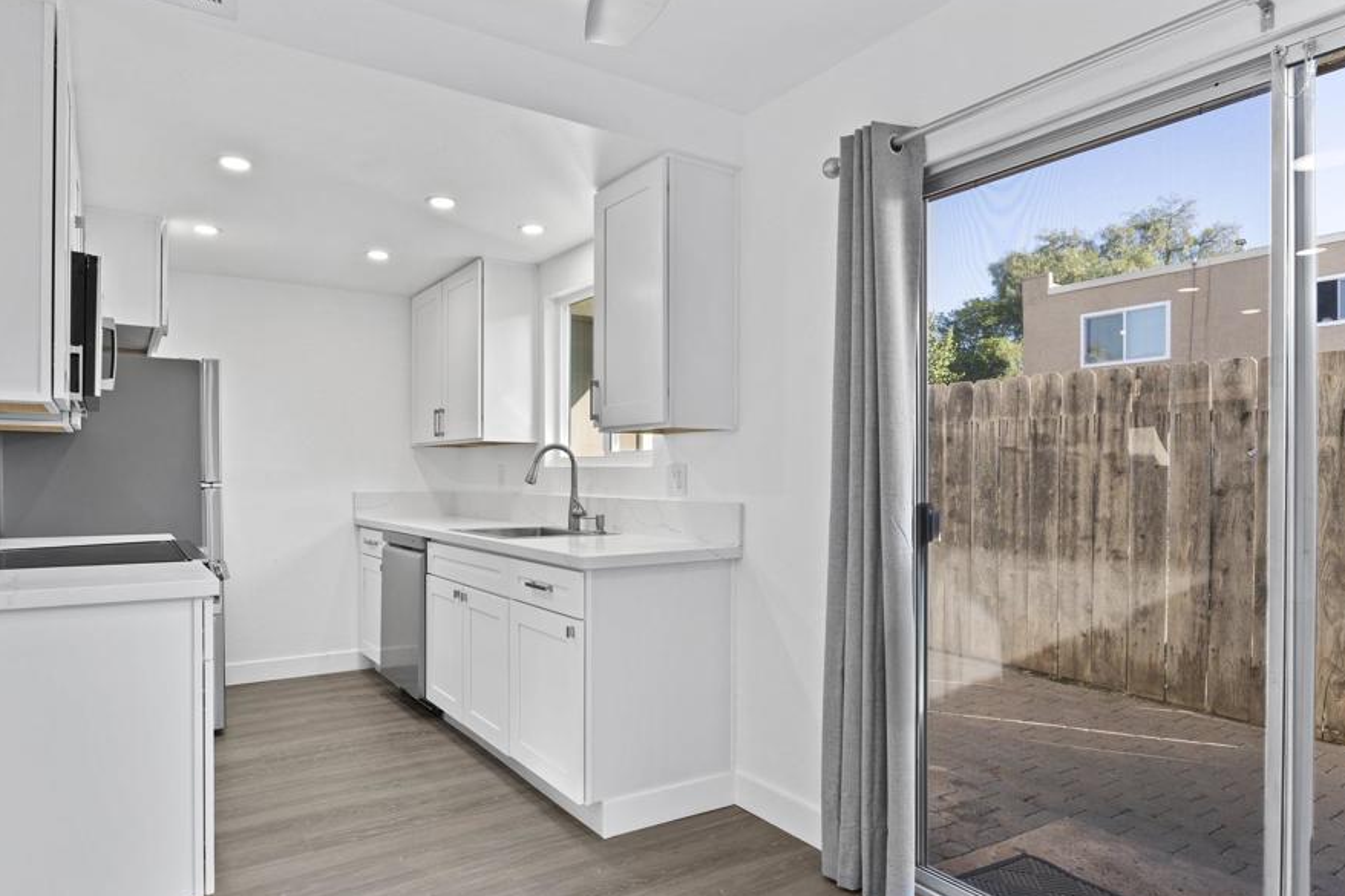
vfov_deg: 58.9
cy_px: 457
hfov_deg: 80.4
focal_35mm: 21
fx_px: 793
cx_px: 608
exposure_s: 1/10
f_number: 8
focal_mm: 18.2
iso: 320
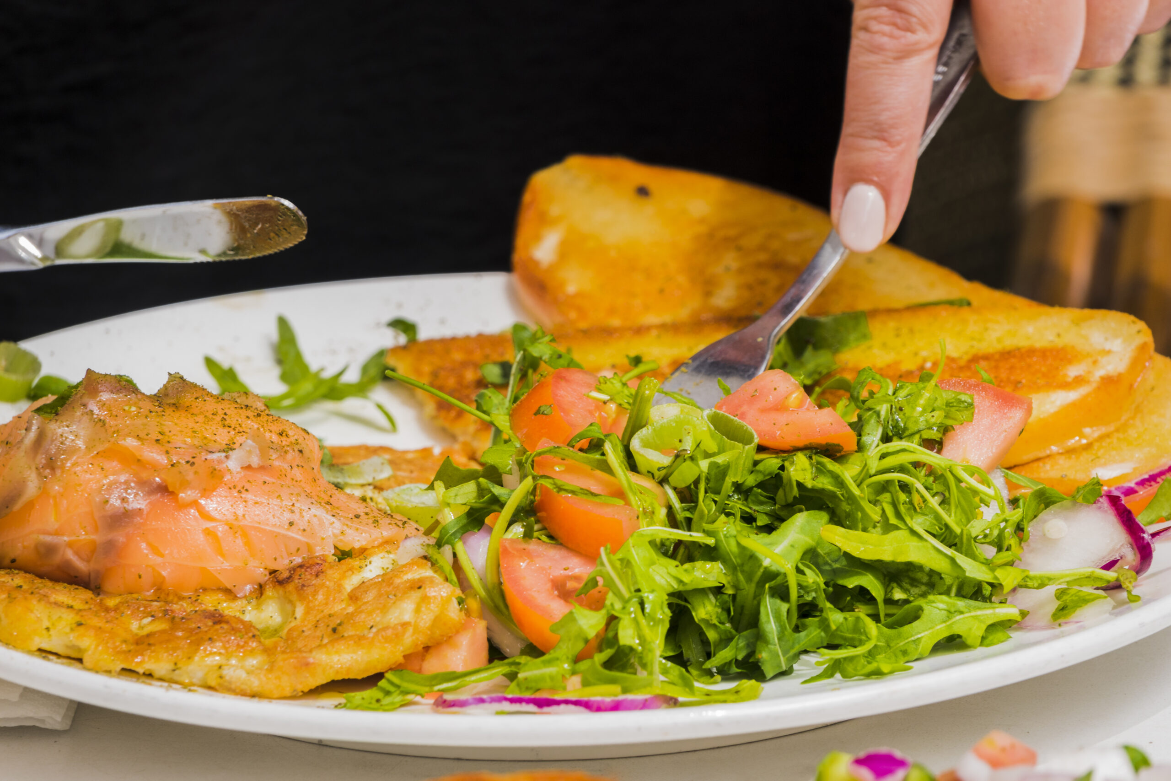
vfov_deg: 3.8
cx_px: 586
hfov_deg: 5.7
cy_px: 390
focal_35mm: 361
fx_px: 11742
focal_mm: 132.24
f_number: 5
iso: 100
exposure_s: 1/125
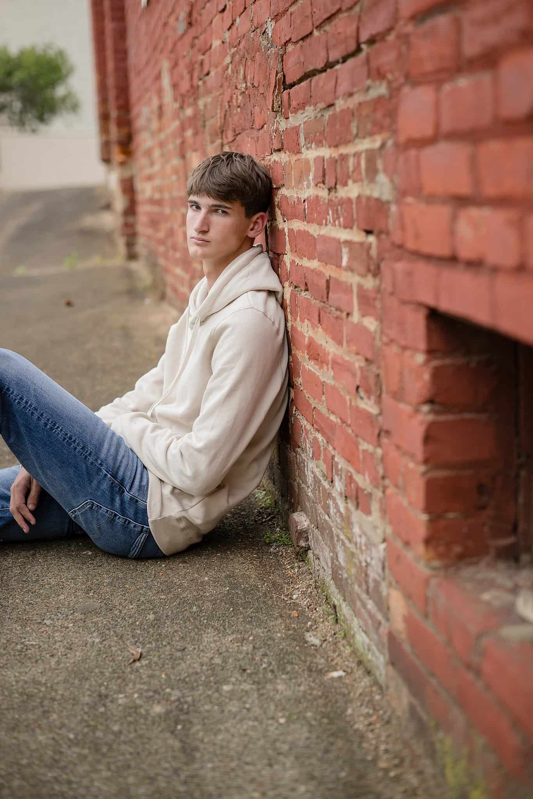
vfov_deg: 39.6
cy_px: 400
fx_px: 1111
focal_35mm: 50
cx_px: 266
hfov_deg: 27.0
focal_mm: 50
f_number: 2.2
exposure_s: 1/250
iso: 250
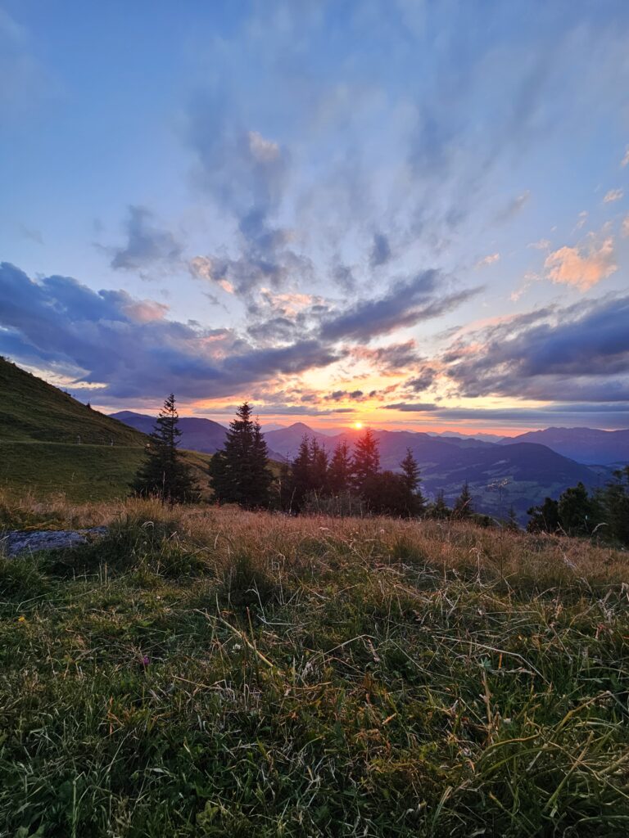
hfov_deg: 89.9
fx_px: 315
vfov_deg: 106.2
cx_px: 314
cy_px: 419
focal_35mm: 13
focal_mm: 2.2
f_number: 2.2
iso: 50
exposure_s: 1/157
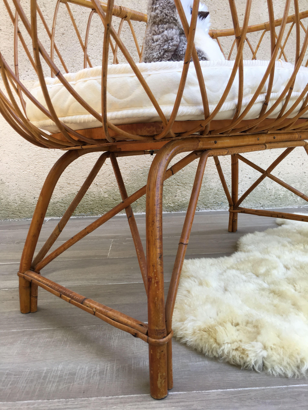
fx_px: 344
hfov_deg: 48.2
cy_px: 205
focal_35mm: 29
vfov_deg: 61.7
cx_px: 154
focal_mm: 4.15
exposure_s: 1/100
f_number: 2.2
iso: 32
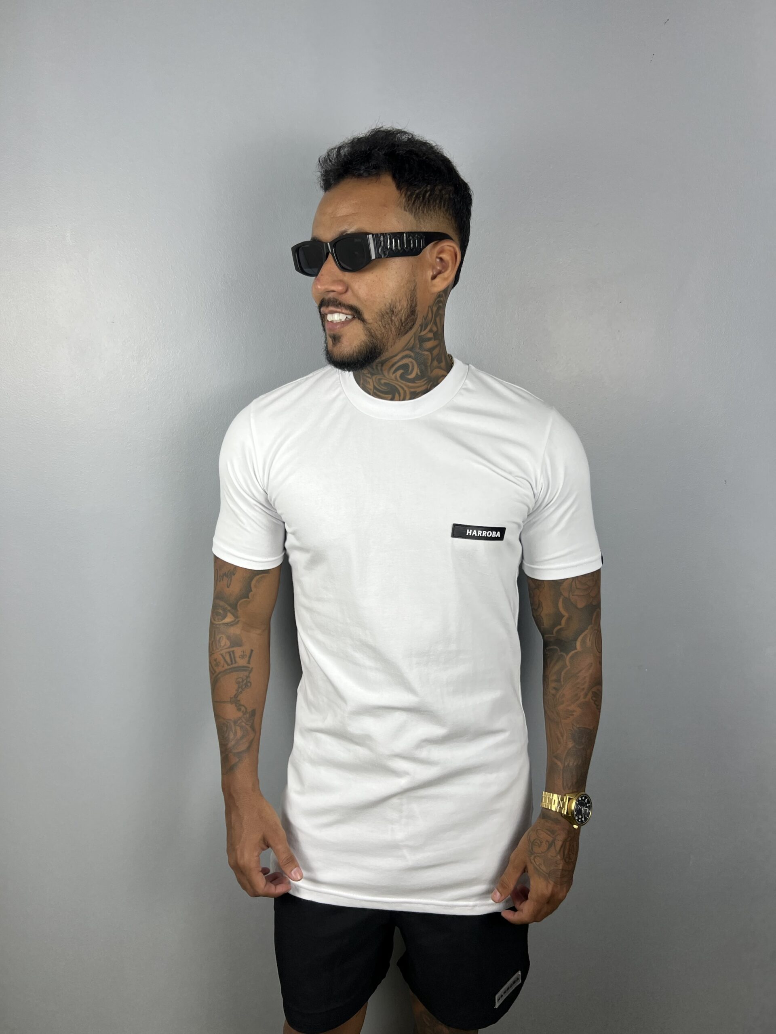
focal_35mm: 26
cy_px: 517
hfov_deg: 53.1
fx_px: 777
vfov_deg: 67.3
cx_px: 388
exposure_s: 1/120
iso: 32
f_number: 1.5
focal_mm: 5.7
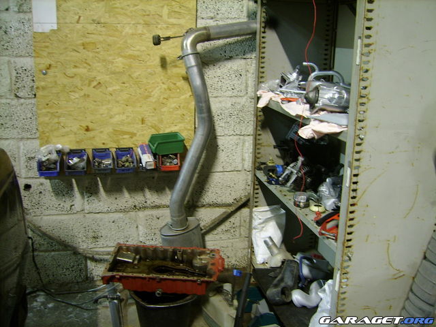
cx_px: 218
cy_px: 164
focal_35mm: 35
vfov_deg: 40.7
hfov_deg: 52.6
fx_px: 441
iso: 100
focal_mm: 5.95
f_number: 2.8
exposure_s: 1
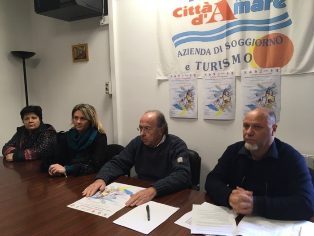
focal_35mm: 29
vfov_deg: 48.2
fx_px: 263
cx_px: 157
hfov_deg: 61.7
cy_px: 118
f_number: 2.2
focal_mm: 4.15
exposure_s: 1/33
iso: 64
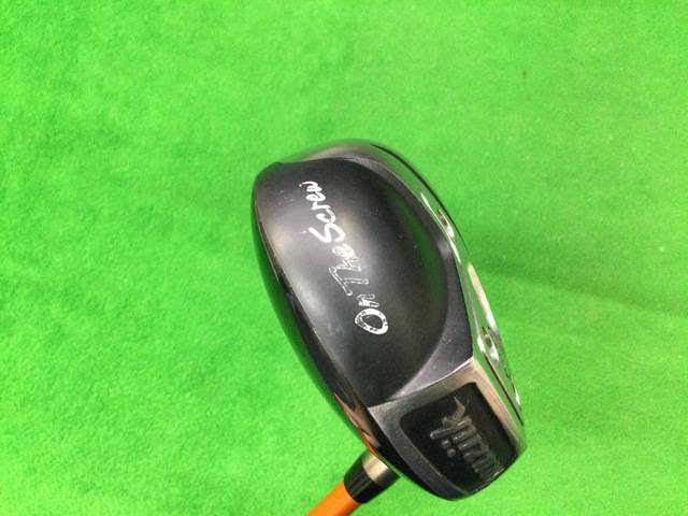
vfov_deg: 45.4
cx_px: 344
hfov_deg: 58.4
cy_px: 258
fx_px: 616
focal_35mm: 31
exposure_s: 1/24
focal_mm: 3.3
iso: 200
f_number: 2.4
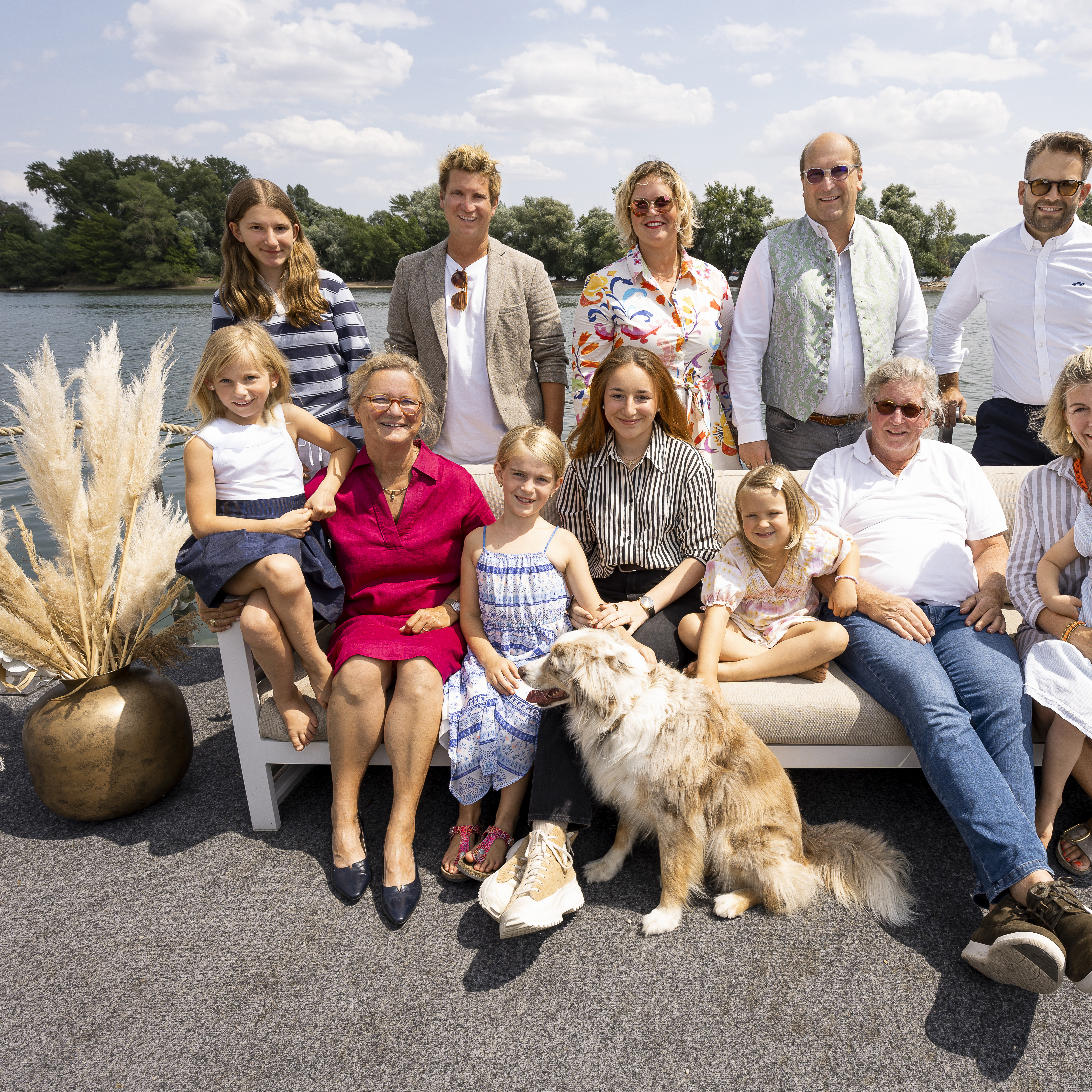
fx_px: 757
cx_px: 706
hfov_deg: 70.0
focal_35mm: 21
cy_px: 522
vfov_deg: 71.6
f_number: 8
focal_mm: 15.9
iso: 50
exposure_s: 1/160
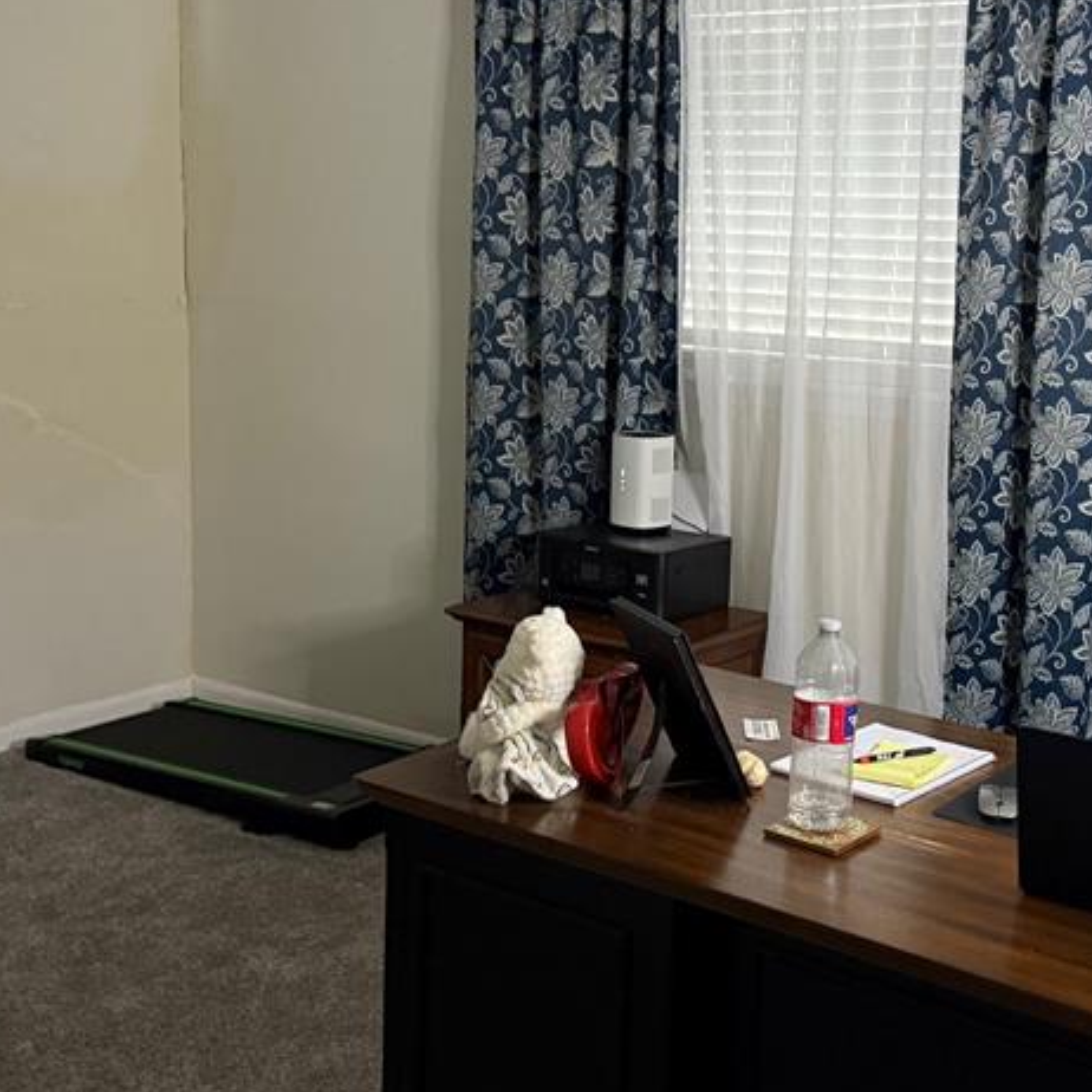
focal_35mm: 47
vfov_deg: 36.0
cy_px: 480
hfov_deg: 35.7
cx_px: 728
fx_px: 1677
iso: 640
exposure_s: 1/40
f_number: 1.78
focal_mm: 6.76
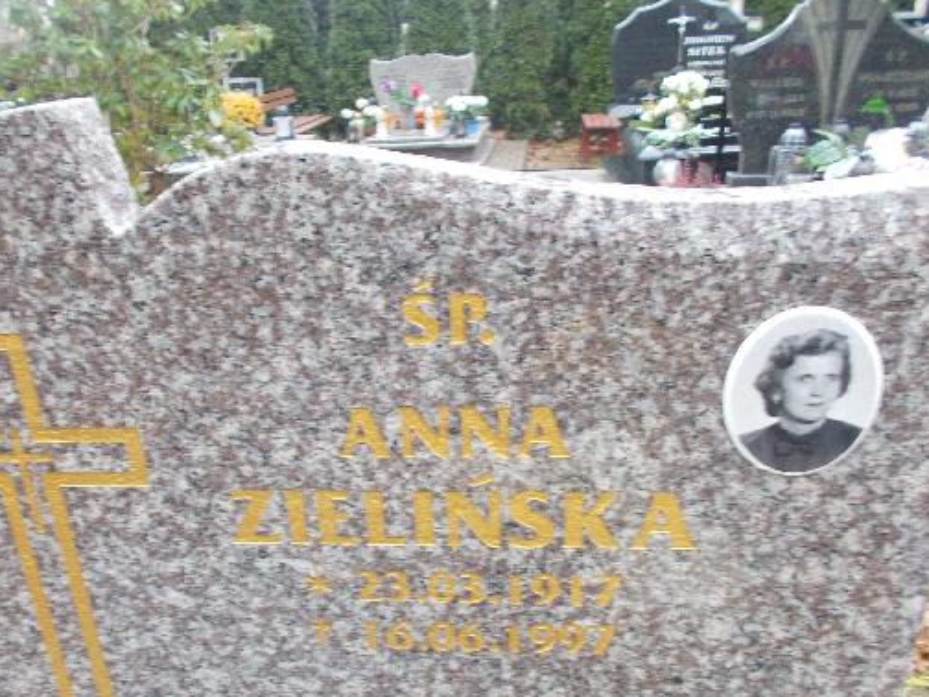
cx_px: 406
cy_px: 430
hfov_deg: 55.2
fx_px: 886
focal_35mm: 33
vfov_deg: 42.7
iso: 125
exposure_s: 1/25
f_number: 3.2
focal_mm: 4.6
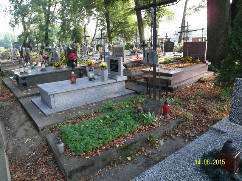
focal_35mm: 24
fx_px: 168
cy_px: 90
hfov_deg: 71.6
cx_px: 121
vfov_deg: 56.8
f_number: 3.4
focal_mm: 5.2
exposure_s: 1/45
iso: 100
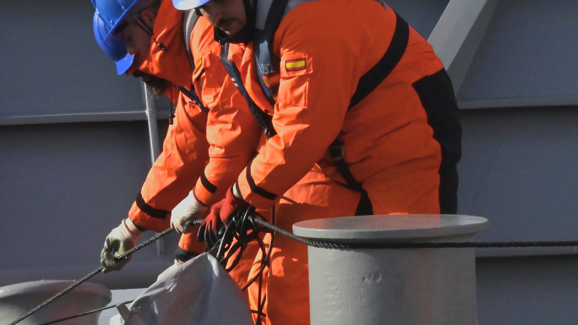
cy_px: 142
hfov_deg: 8.9
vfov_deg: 5.0
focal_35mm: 242
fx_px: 3709
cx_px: 320
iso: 2200
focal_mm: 110
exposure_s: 1/1000
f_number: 32
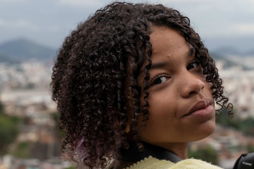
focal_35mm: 111
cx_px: 192
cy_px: 121
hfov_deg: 18.4
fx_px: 780
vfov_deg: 12.4
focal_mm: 48.7
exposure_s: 1/160
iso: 800
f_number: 5.6
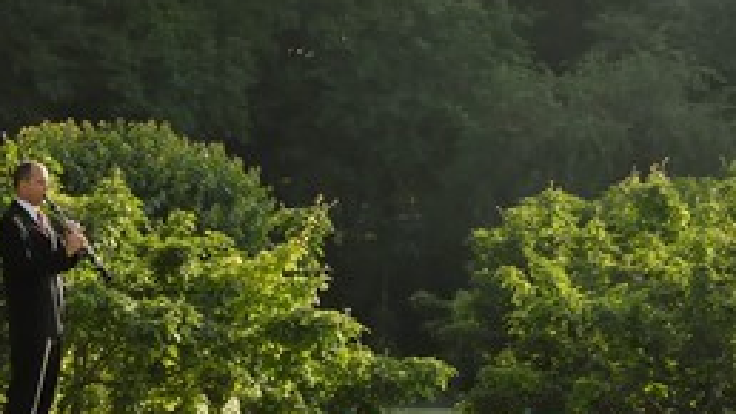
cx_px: 338
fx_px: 4507
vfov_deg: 5.2
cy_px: 391
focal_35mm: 231
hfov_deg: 9.3
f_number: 4.2
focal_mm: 90
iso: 100
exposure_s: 1/160
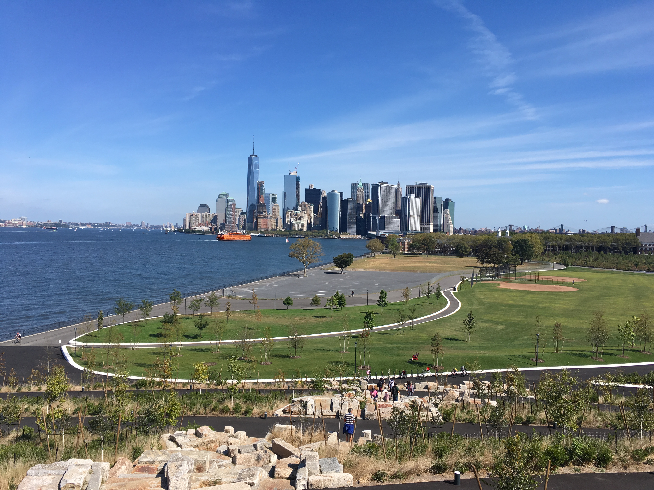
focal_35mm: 29
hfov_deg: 61.7
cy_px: 245
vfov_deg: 48.2
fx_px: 548
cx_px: 327
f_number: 2.2
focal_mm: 4.15
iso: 25
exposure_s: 1/1637
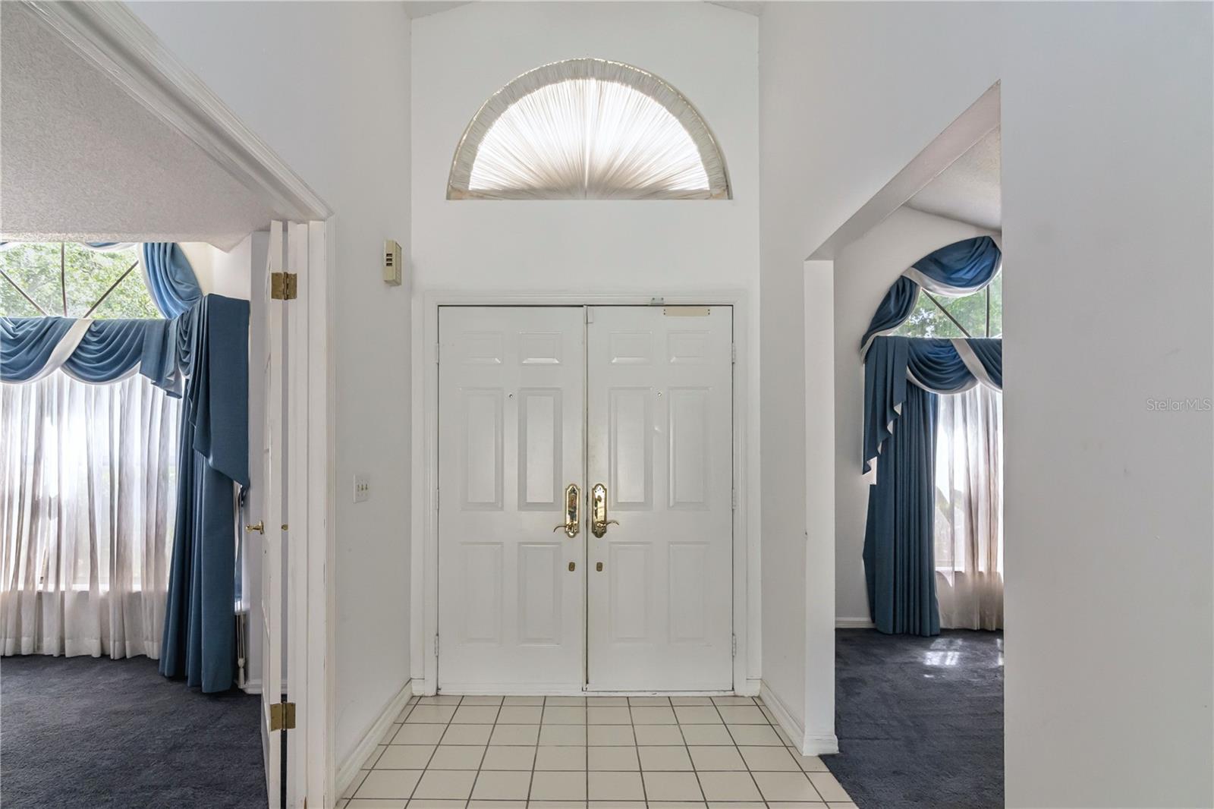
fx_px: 556
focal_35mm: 16
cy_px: 404
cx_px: 607
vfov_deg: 72.0
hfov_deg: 95.0
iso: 800
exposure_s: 1/125
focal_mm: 11
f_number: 8
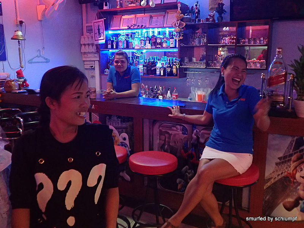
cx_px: 152
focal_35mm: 32
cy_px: 114
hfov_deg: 56.8
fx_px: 281
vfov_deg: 44.2
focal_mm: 5.87
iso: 800
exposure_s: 1/15
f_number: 2.4
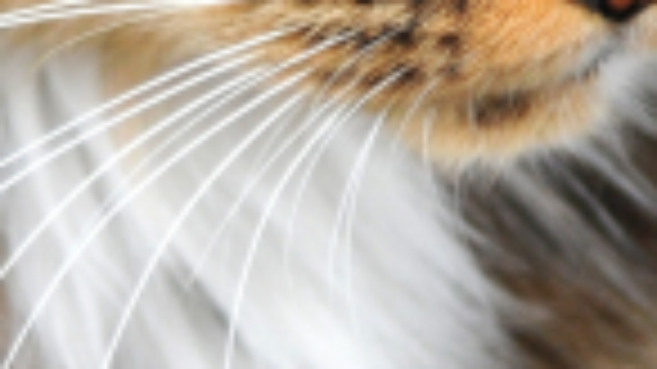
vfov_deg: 1.2
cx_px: 212
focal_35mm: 1043
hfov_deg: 2.1
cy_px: 54
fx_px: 18158
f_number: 4
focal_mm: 95
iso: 320
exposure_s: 1/160
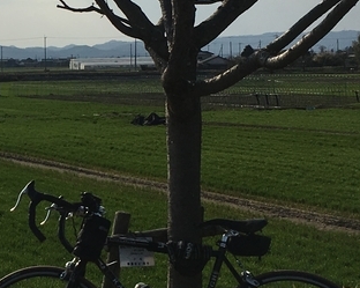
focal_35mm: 109
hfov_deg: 17.3
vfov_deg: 14.1
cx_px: 3
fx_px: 1160
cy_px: 130
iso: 25
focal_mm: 4.15
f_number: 2.2
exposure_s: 1/5495
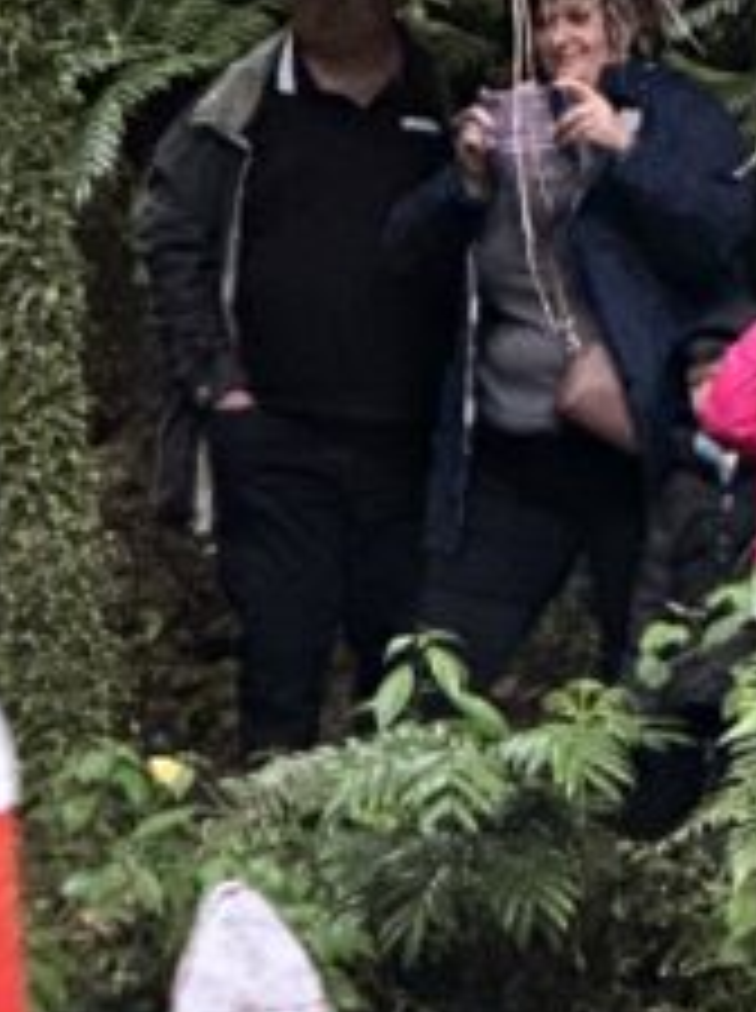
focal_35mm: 351
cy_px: 2073
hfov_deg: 4.2
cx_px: -22
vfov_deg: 5.5
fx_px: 10250
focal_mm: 9
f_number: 2.8
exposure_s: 1/15
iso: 1000
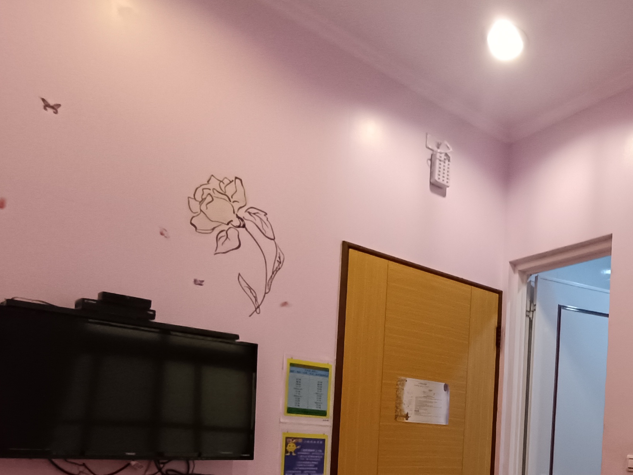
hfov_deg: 48.6
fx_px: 585
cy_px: 444
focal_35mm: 32
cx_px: 607
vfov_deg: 40.2
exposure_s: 1/60
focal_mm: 1.66
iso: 380
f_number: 2.2
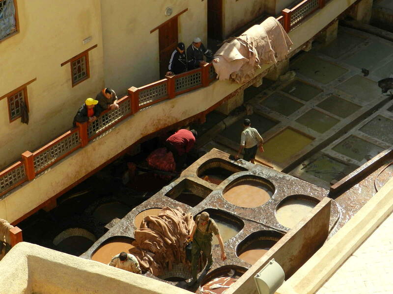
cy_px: 147
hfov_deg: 19.6
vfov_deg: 14.8
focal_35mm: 100
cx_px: 196
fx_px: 1135
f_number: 4.6
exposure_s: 1/640
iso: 160
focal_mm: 17.7
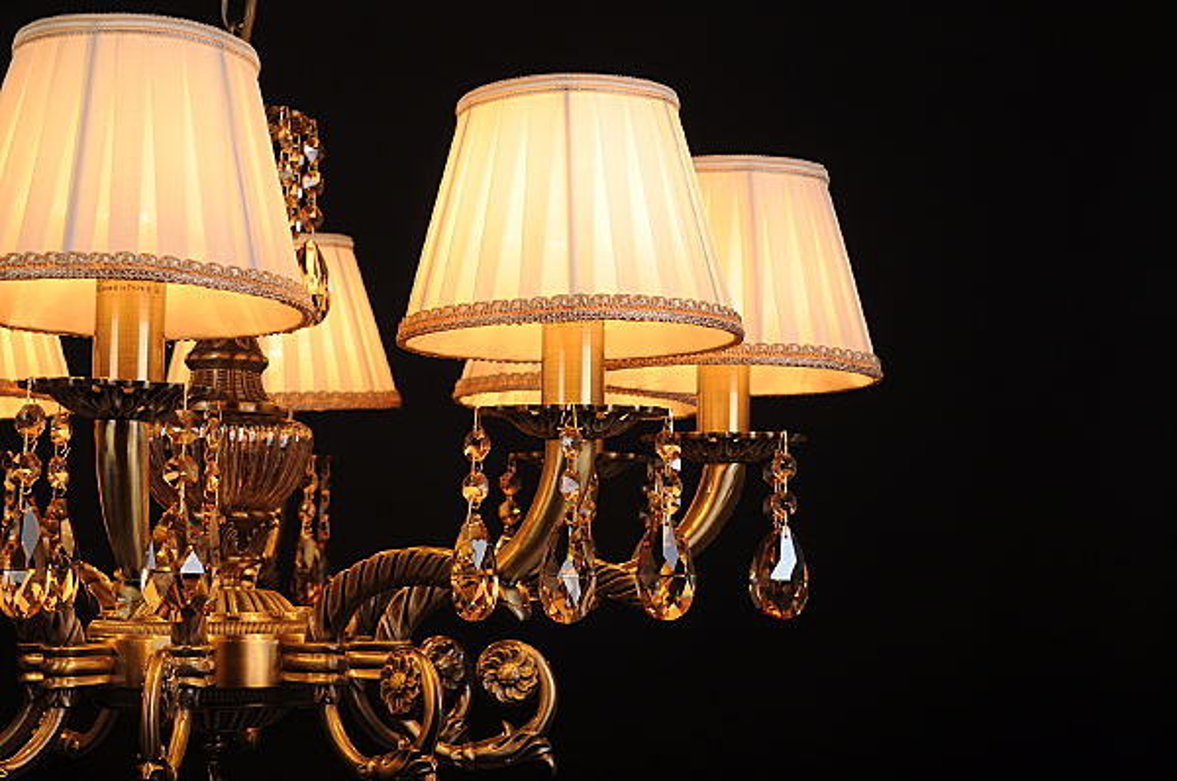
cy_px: 390
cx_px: 588
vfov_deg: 18.9
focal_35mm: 72
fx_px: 2350
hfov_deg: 28.1
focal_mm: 48
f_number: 10
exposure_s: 1/30
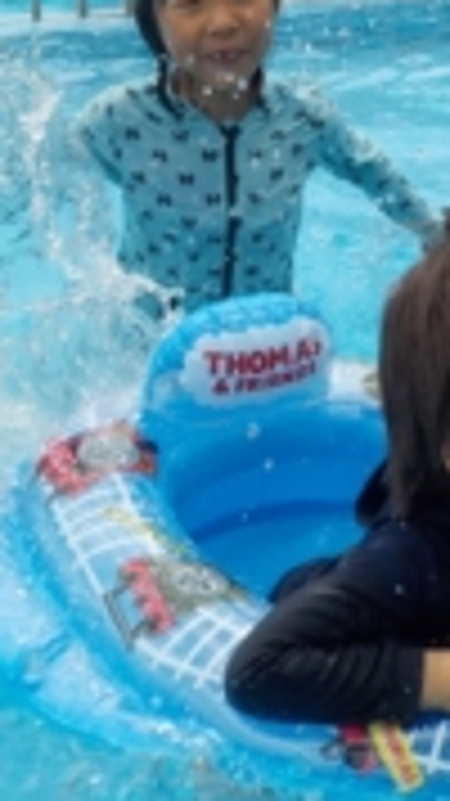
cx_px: 248
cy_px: 254
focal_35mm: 92
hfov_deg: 13.1
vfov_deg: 23.1
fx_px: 1953
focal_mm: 4.1
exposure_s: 1/1000
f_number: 3.3
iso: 125
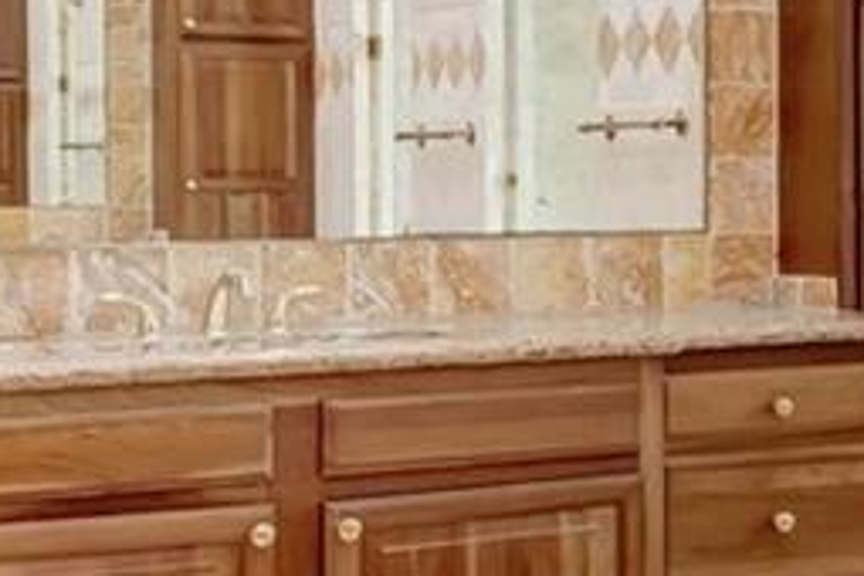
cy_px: 102
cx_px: 1288
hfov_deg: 19.1
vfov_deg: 14.5
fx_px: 2256
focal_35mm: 94
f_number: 8
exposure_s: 1/5
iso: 640
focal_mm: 10
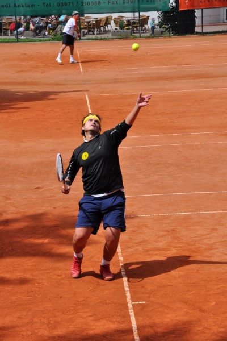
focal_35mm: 135
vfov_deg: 15.2
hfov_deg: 10.2
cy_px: 170
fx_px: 1277
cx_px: 114
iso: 200
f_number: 11
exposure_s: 1/500
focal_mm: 90
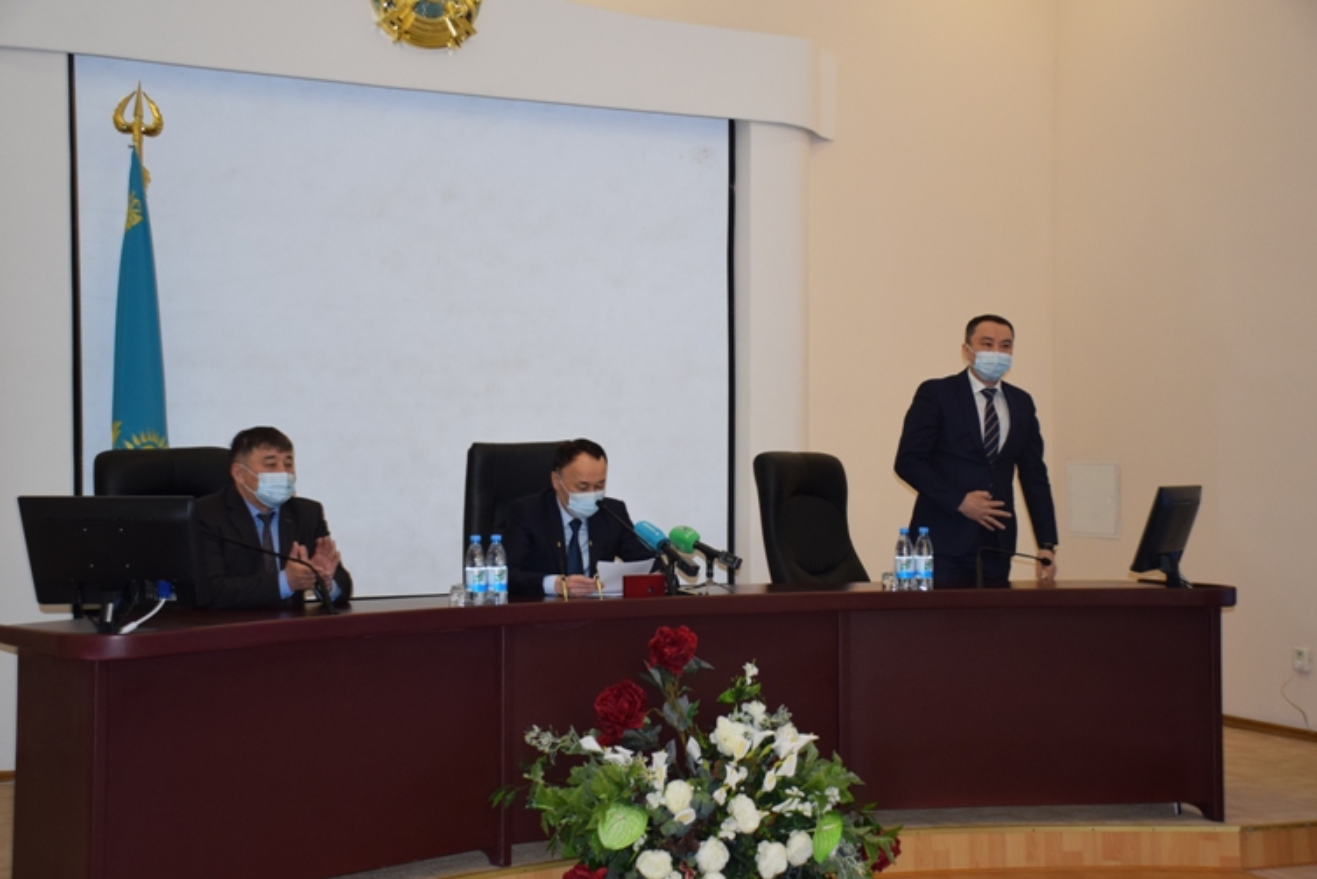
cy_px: 438
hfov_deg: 40.3
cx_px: 648
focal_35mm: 49
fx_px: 1793
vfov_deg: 27.5
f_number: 4.5
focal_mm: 32
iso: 800
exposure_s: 1/80
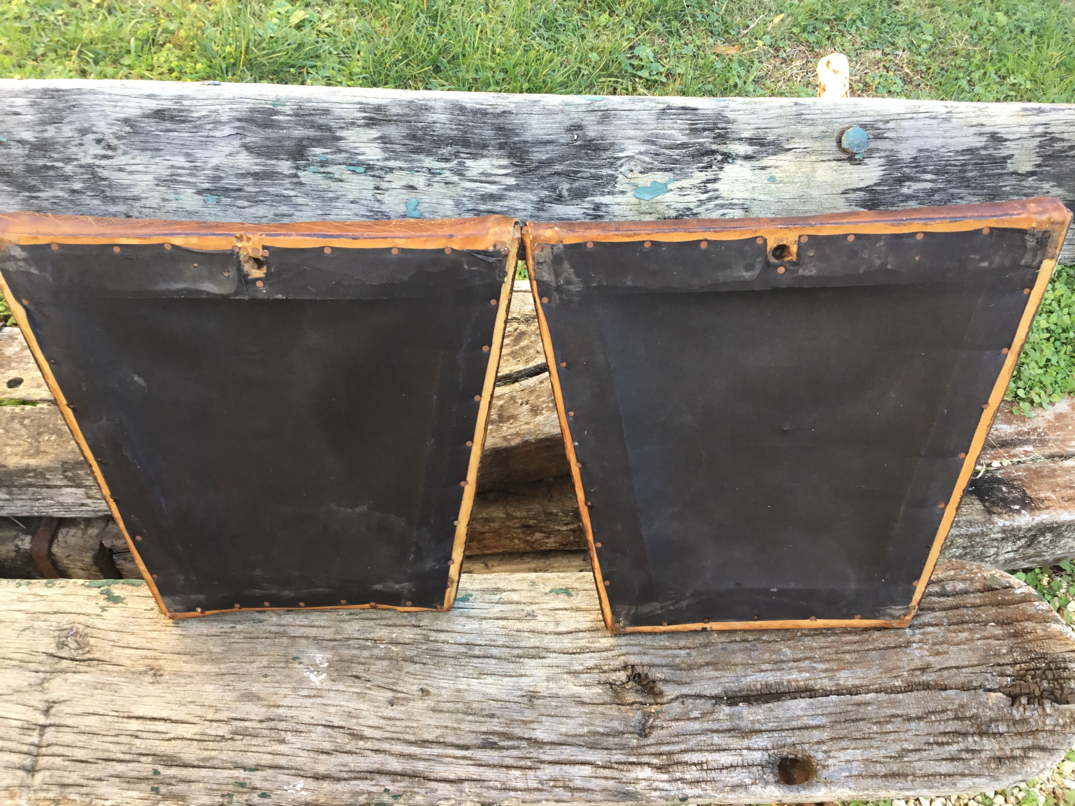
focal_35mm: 31
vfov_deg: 45.4
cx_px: 538
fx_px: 963
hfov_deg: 58.4
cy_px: 403
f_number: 2.4
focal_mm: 3.3
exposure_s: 1/50
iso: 32
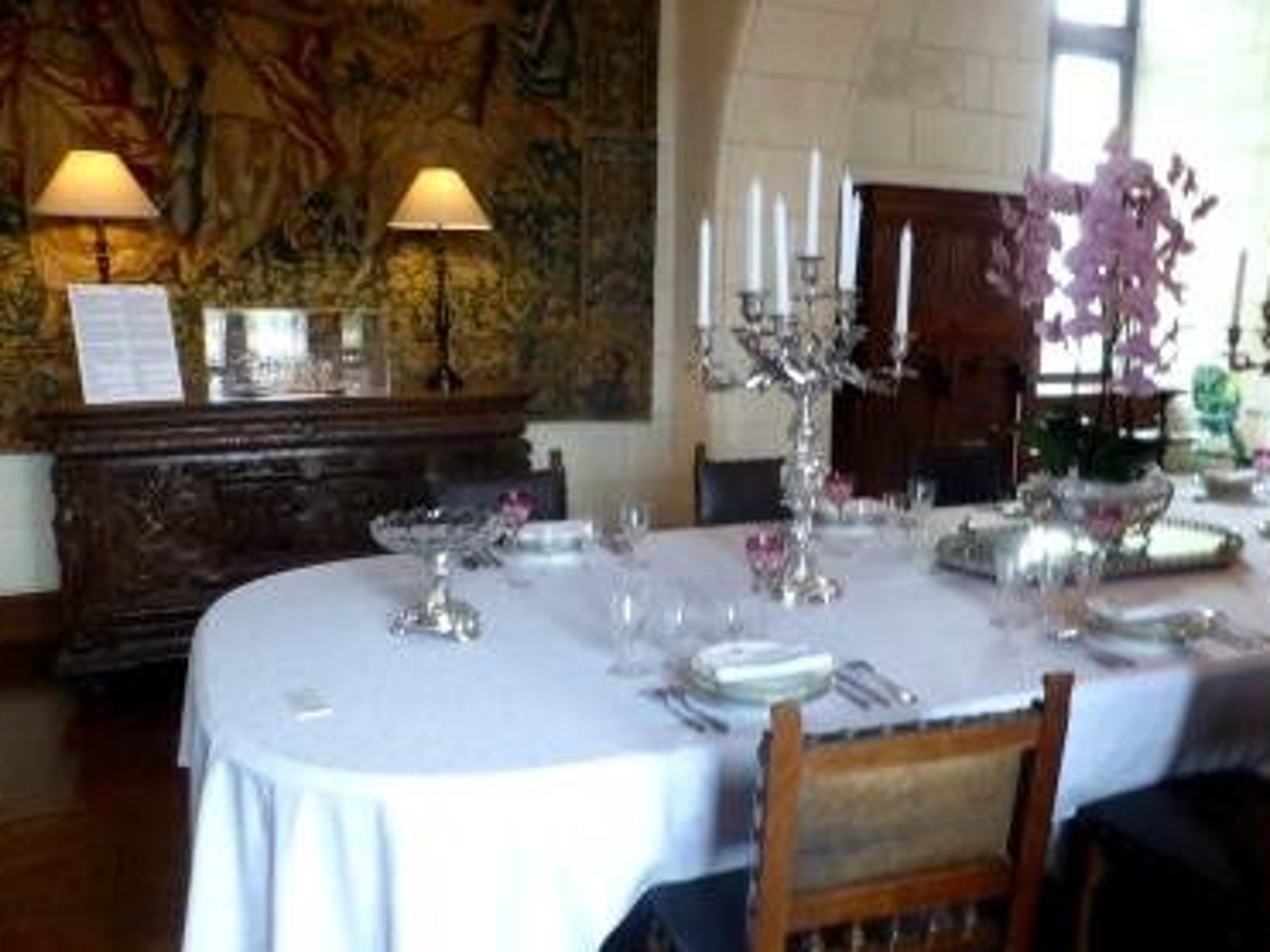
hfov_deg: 61.5
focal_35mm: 29
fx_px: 1064
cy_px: 493
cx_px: 715
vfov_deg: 48.2
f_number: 3.3
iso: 640
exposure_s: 1/60
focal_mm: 4.3
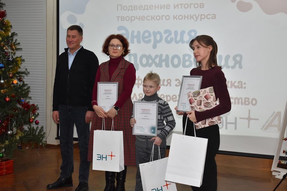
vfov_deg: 22.6
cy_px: 96
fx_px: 478
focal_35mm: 60
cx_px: 144
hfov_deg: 33.4
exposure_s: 1/100
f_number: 5
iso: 800
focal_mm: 40
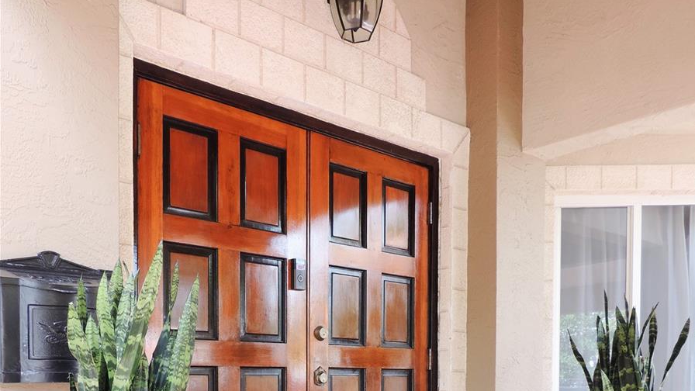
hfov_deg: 56.6
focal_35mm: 35
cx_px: 348
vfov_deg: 31.0
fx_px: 645
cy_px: 400
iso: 80
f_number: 3
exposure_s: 1/50
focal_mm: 4.3
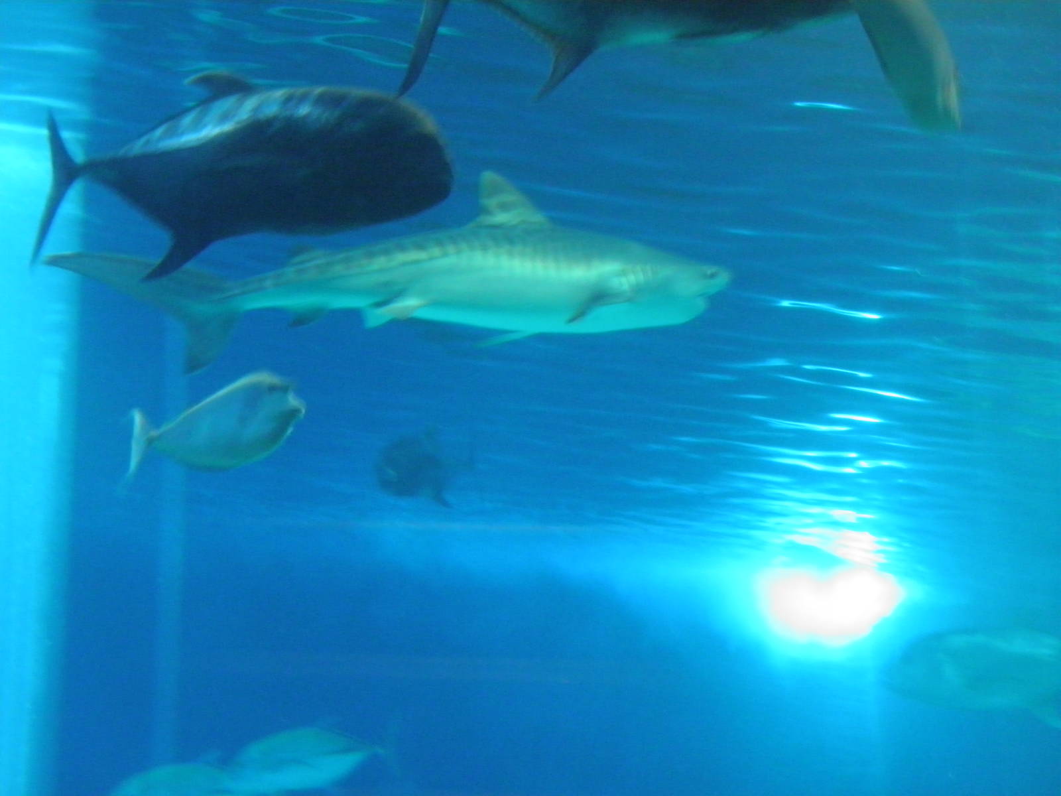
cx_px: 530
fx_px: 3065
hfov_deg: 19.6
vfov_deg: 14.8
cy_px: 398
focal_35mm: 100
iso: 400
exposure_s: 1/15
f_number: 4
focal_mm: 17.1
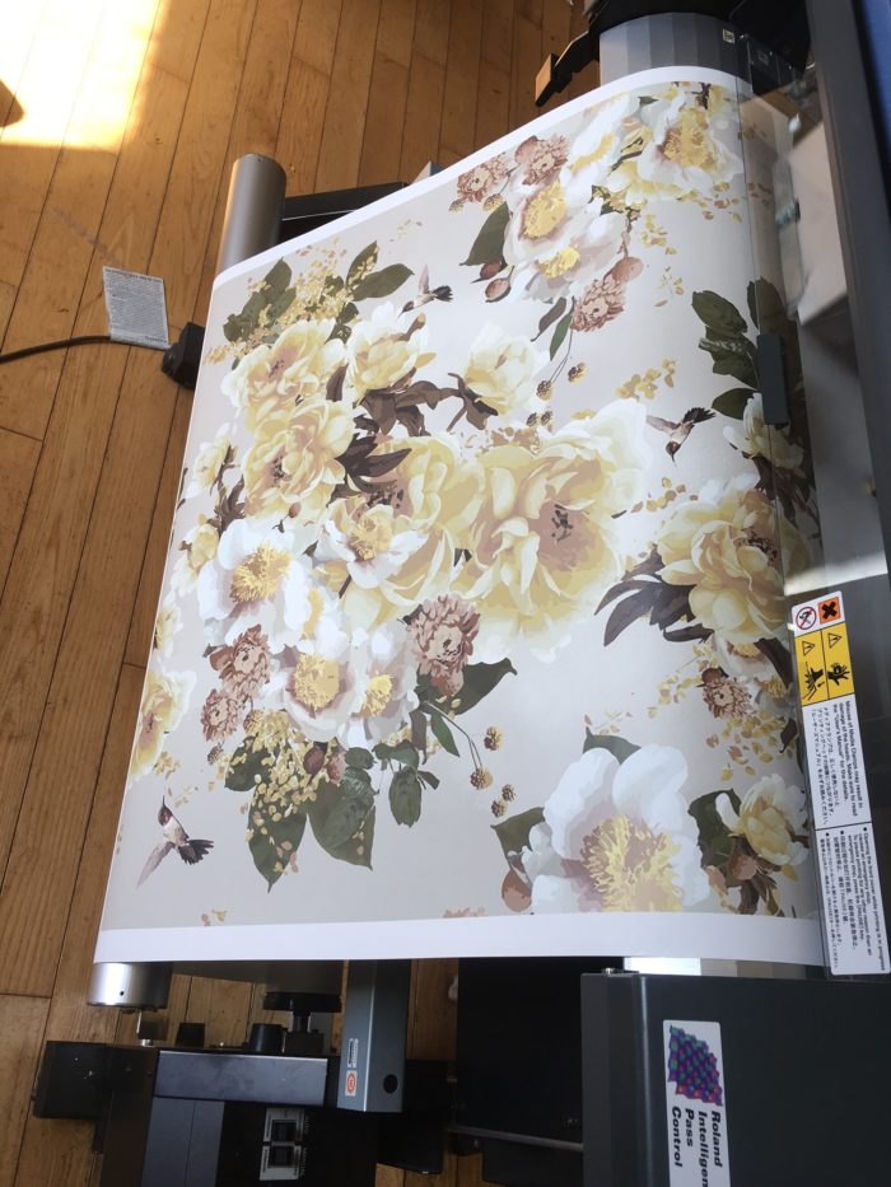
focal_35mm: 29
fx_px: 995
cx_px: 446
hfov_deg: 48.2
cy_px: 594
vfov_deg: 61.7
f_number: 2.2
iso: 25
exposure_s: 1/120
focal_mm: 4.15
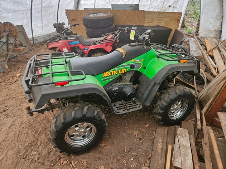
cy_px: 84
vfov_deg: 58.9
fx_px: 150
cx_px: 113
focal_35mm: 23
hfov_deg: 73.9
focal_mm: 5.4
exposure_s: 1/180
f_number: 1.8
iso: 80
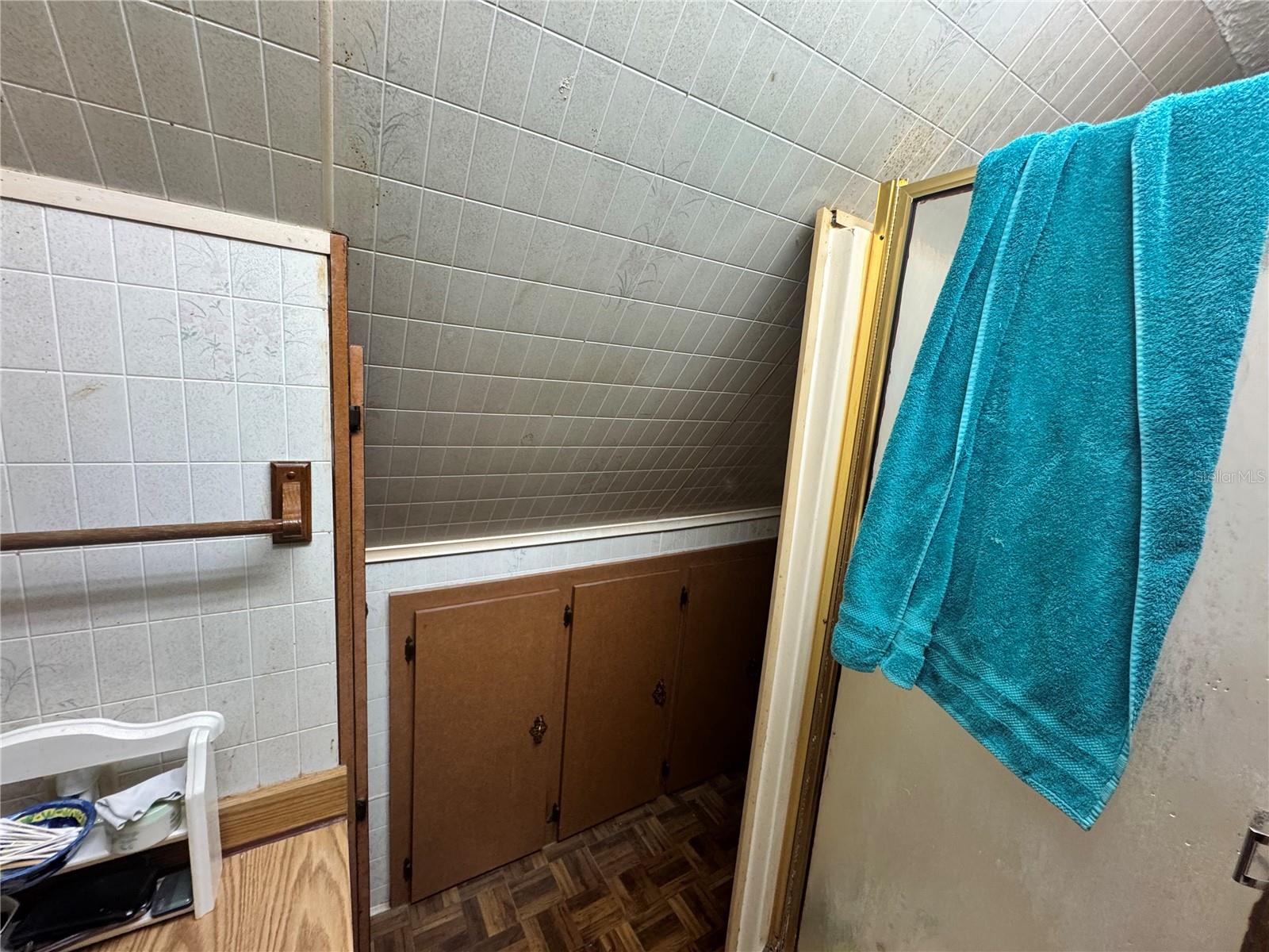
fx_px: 513
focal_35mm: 14
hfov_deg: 102.1
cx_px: 634
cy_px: 476
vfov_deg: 85.7
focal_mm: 2.22
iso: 250
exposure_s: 1/60
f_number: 2.2
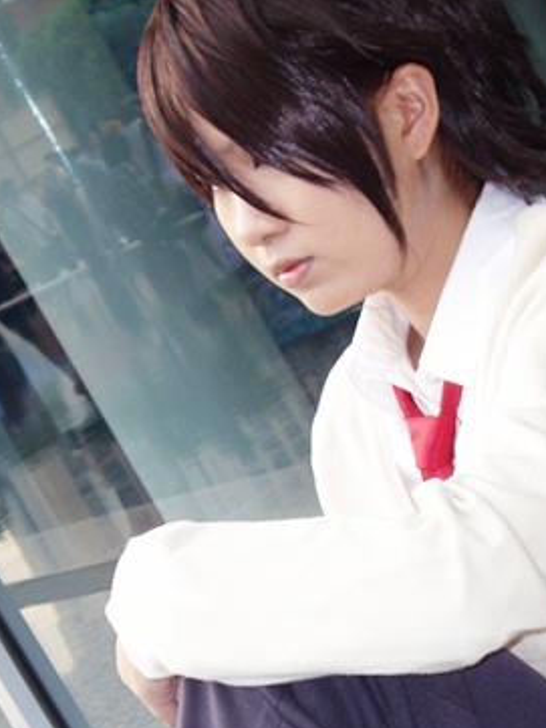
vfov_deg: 13.5
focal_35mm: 144
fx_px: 3027
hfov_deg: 10.3
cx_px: 435
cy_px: 692
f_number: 3.8
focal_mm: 13.7
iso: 100
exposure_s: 1/160
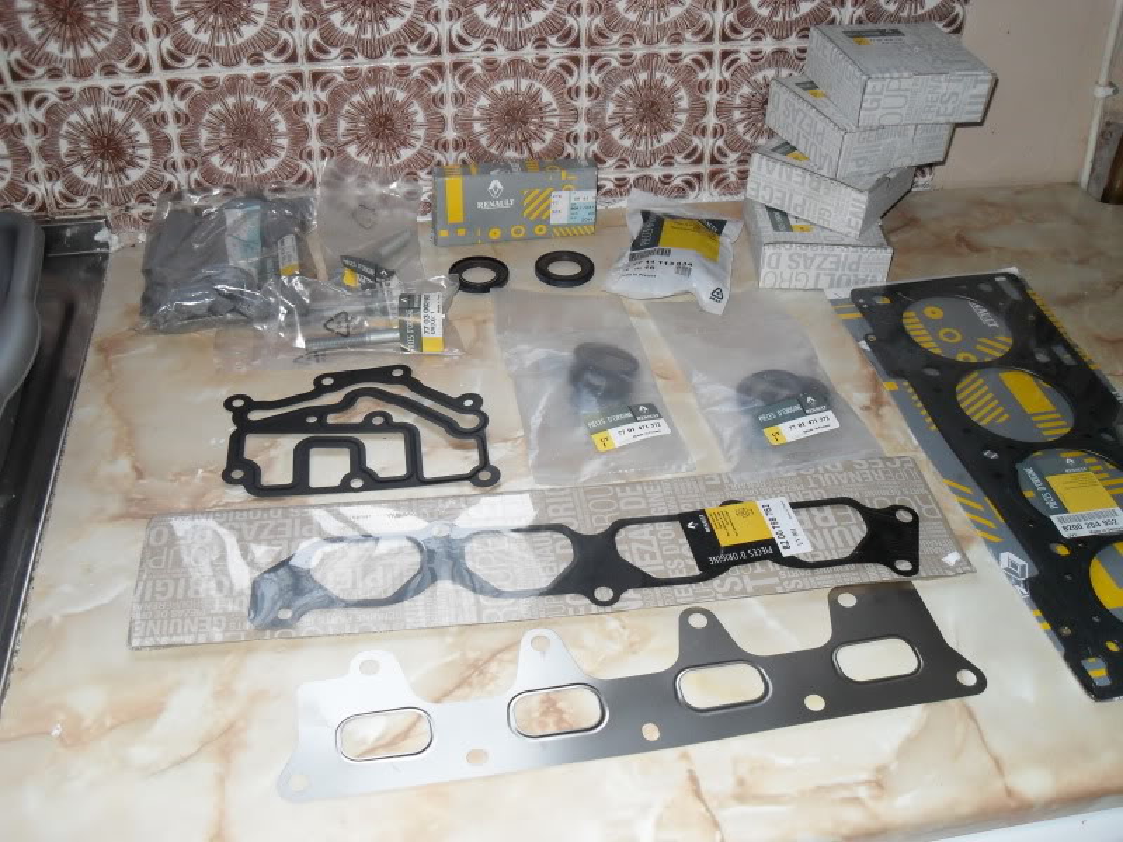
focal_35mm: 35
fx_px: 1135
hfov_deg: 52.6
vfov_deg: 40.7
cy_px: 421
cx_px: 562
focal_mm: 6.2
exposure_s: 1/45
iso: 200
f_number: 2.8
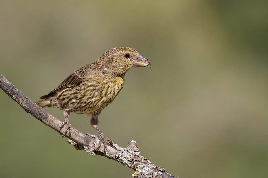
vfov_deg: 2.7
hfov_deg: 4.1
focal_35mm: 500
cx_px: 134
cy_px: 89
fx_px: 3722
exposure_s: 1/2500
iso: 1800
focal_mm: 500
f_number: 9
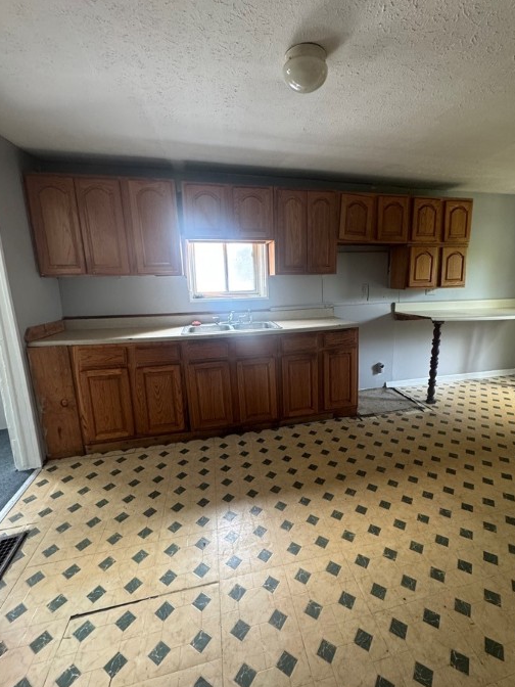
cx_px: 285
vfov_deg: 94.5
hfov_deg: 77.9
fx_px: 317
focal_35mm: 16
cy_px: 337
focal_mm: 2.22
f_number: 2.2
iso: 320
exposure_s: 1/60
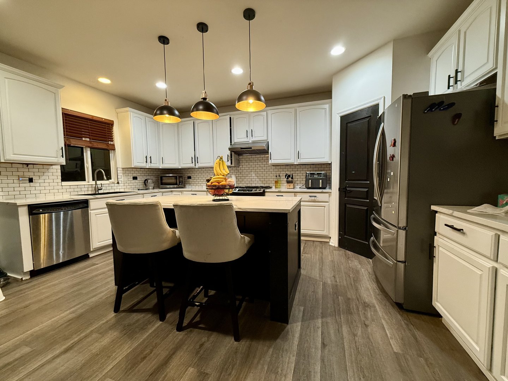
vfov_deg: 85.7
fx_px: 205
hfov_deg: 102.1
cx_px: 254
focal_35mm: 14
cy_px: 190
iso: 250
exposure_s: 1/60
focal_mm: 2.2
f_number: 2.2
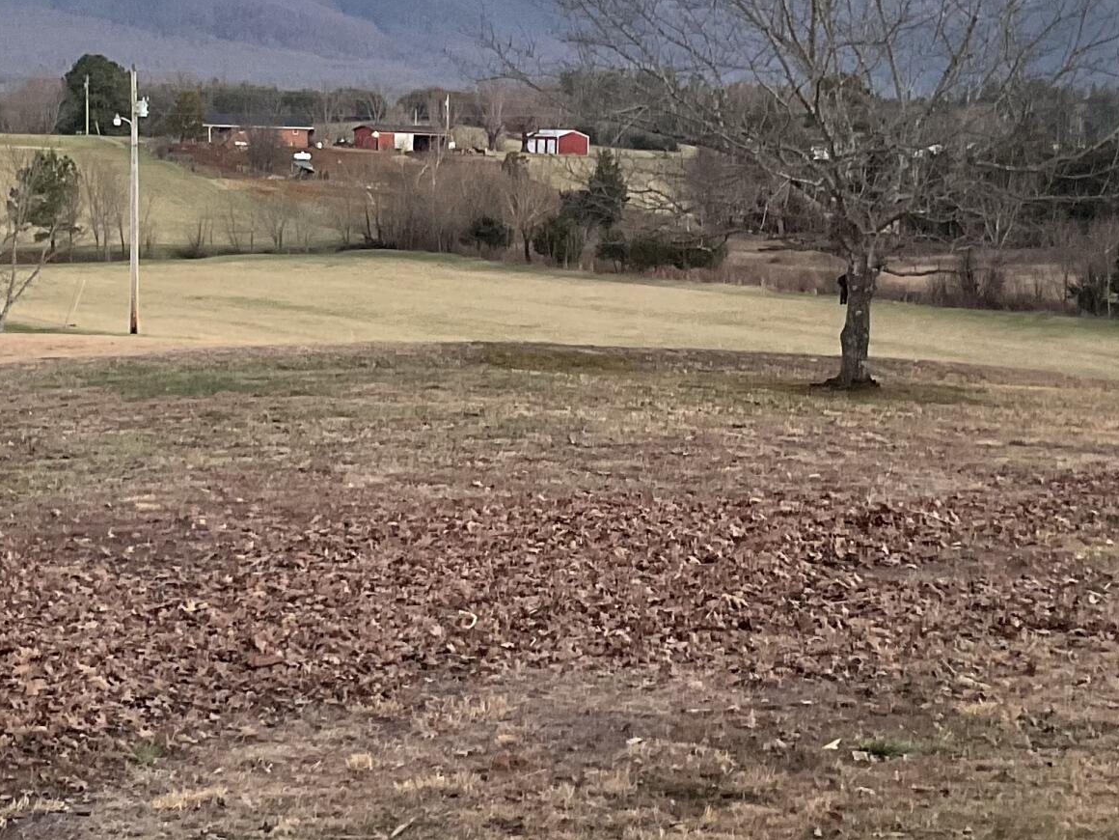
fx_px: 2424
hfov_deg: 26.0
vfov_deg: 19.6
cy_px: 339
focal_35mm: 75
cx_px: 610
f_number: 1.8
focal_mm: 3
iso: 64
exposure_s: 1/120
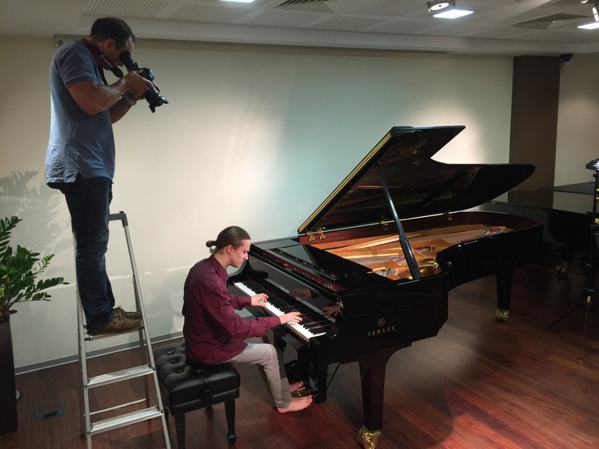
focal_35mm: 29
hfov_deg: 61.7
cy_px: 224
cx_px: 300
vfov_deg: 48.2
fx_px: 502
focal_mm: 4.15
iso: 50
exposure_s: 1/15
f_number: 2.2
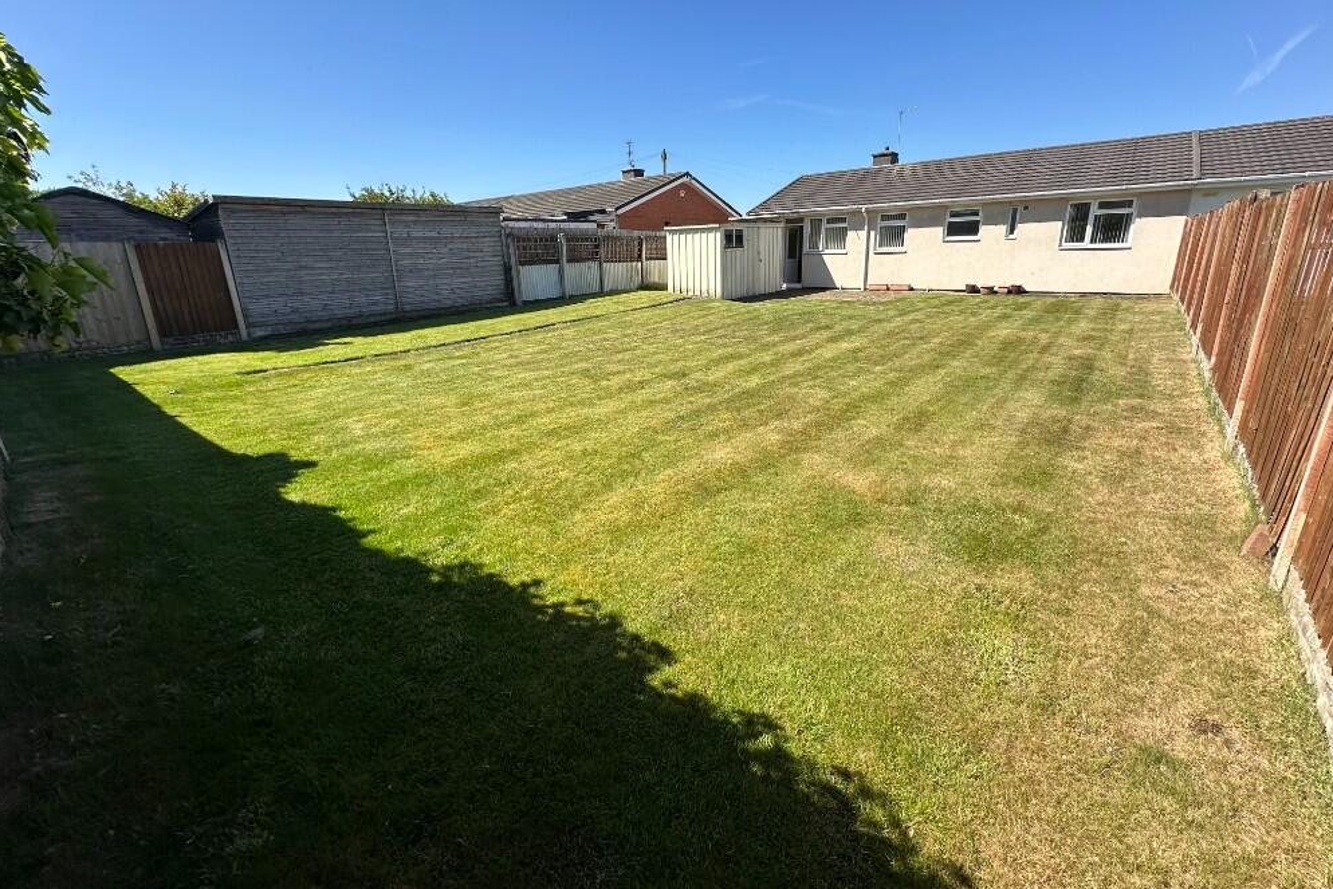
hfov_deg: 100.4
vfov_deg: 77.2
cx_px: 661
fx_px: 555
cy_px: 406
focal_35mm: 15
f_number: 2.2
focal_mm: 2.22
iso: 40
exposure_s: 1/1383
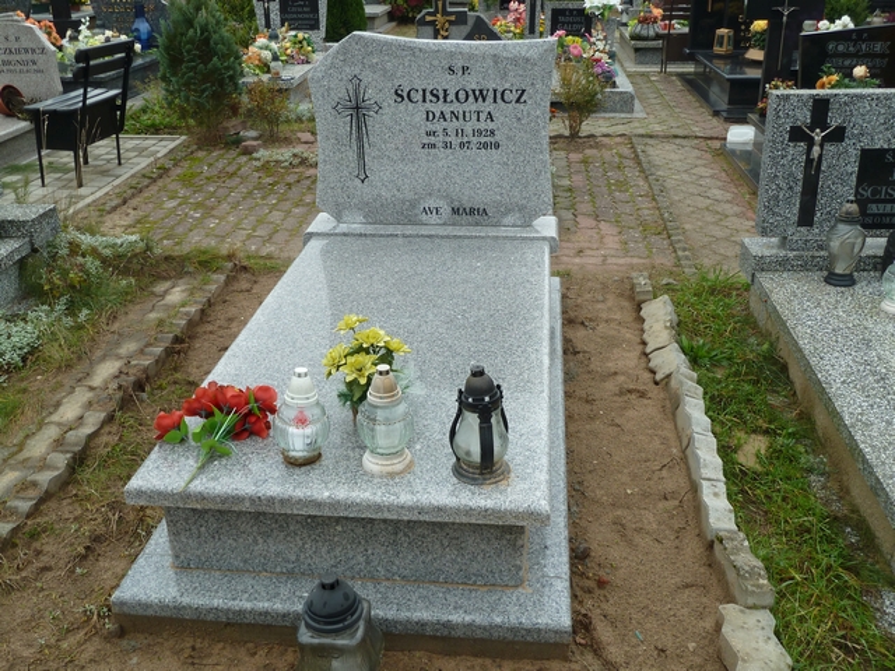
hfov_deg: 52.6
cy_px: 336
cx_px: 448
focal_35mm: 35
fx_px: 905
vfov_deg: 40.7
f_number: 3.5
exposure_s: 1/100
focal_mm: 5.7
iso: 80
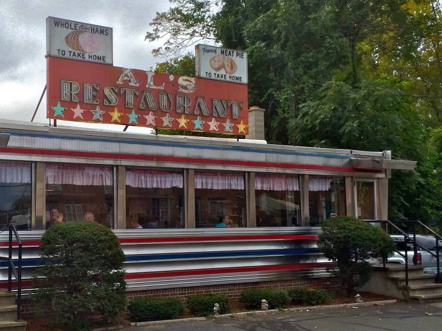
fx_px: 562
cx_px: 144
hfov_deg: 42.3
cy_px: 190
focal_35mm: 44
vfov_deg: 32.8
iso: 32
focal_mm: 4.15
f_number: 2.2
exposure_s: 1/2415
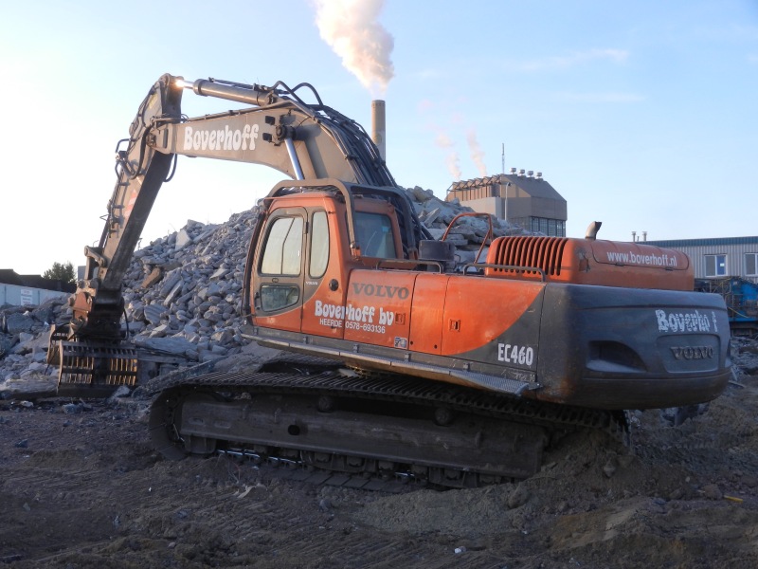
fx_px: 832
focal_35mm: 38
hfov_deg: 49.0
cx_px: 379
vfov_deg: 37.7
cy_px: 284
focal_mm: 6.9
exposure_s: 1/200
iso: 160
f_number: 4
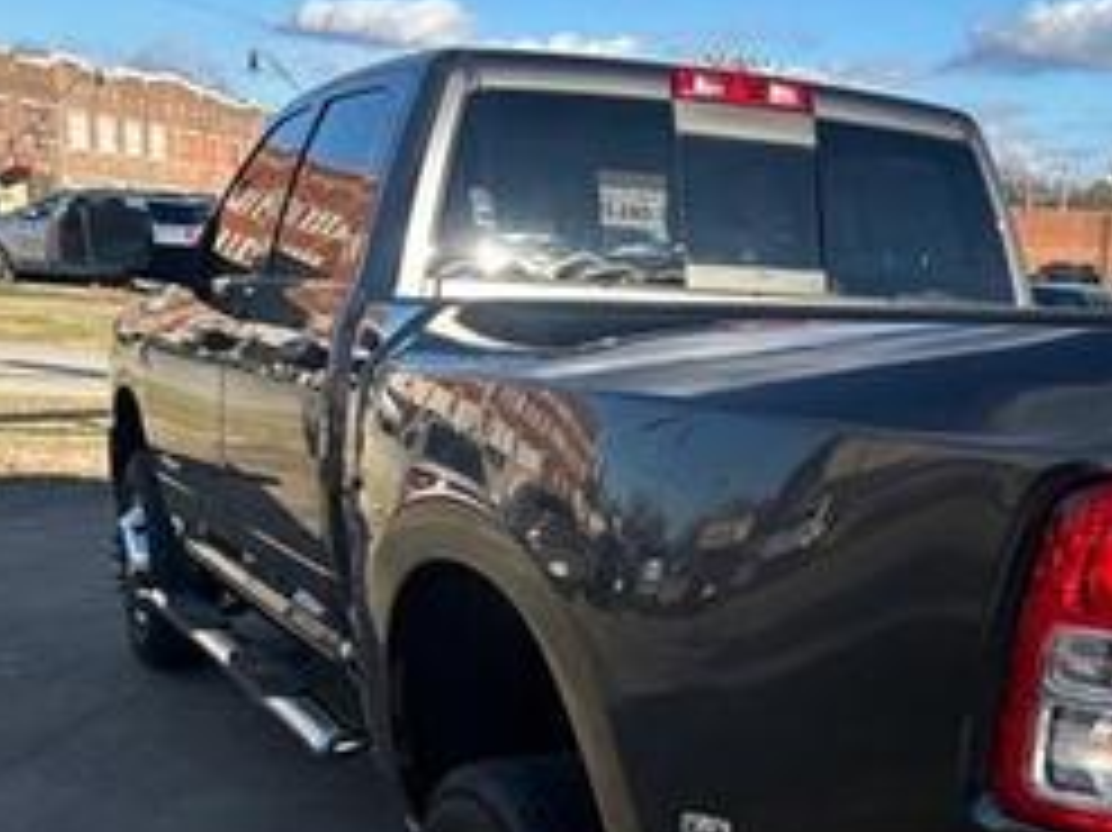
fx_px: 1702
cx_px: 891
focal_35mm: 53
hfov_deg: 35.0
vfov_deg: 27.0
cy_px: 666
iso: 50
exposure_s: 1/2045
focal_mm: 5.7
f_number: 1.5
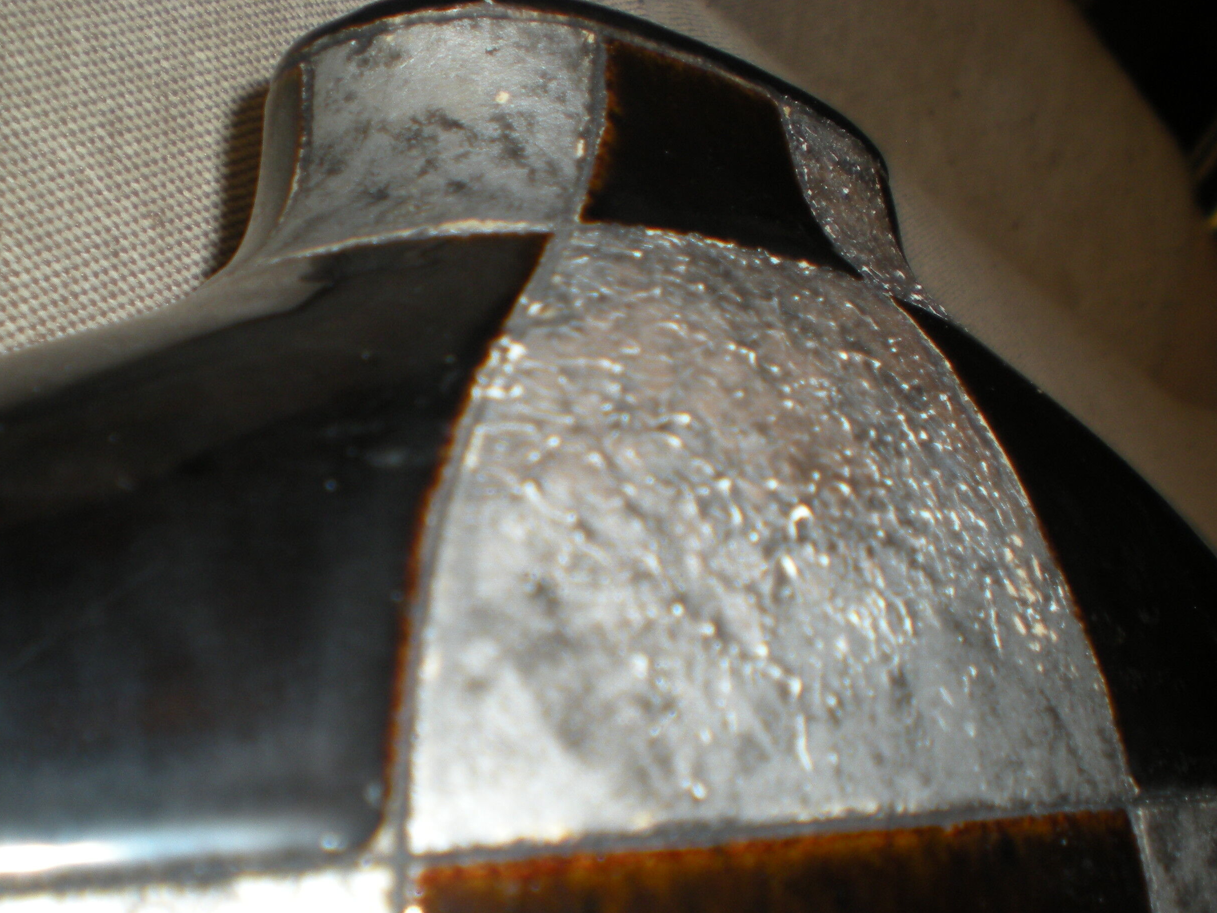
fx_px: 1793
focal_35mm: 51
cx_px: 553
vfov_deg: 28.5
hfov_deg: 37.5
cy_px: 538
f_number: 3.1
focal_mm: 6.3
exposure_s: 1/60
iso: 64
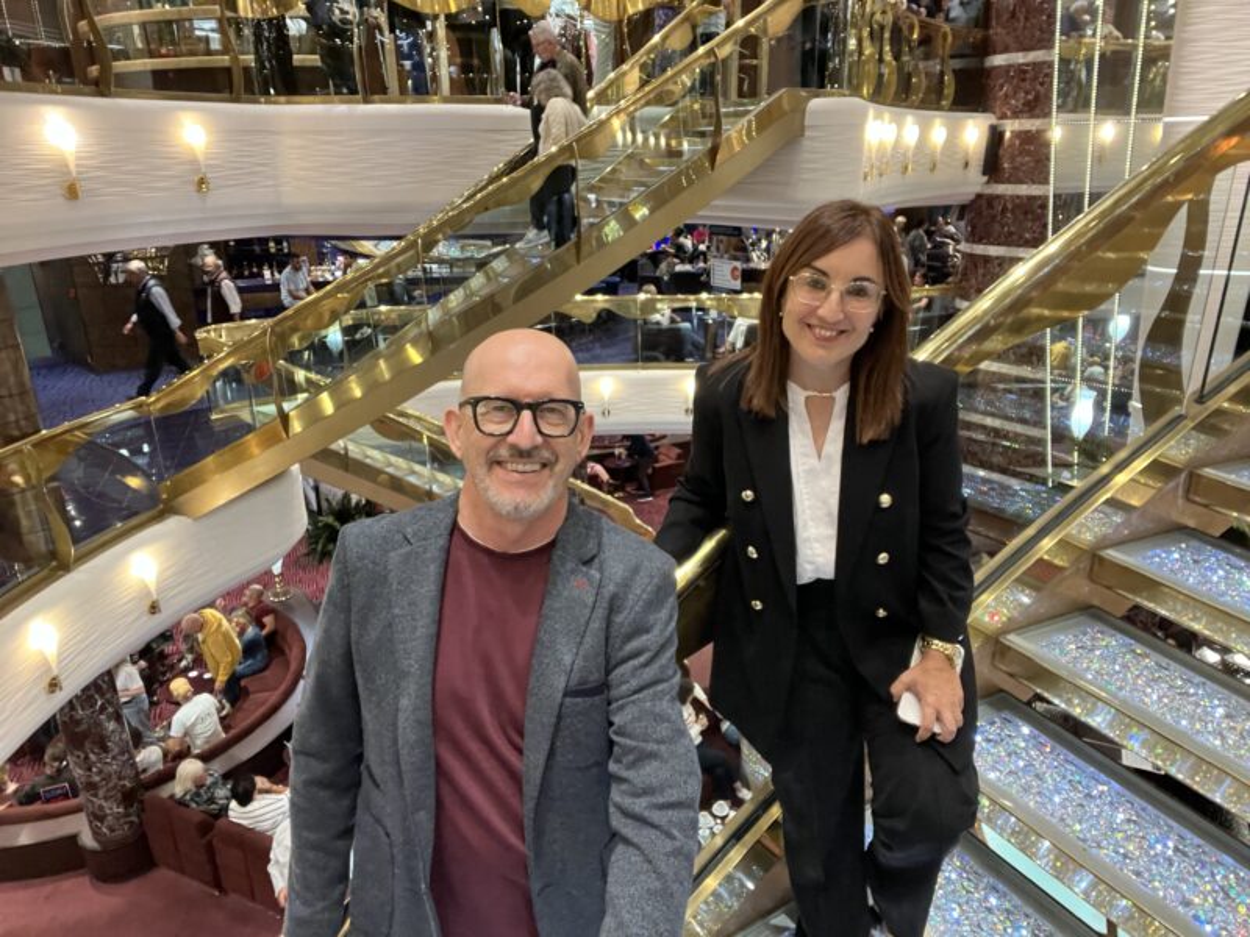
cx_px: 625
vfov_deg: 58.9
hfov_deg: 73.9
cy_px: 468
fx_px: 831
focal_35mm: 23
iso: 400
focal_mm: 2.71
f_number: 2.2
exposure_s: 1/30
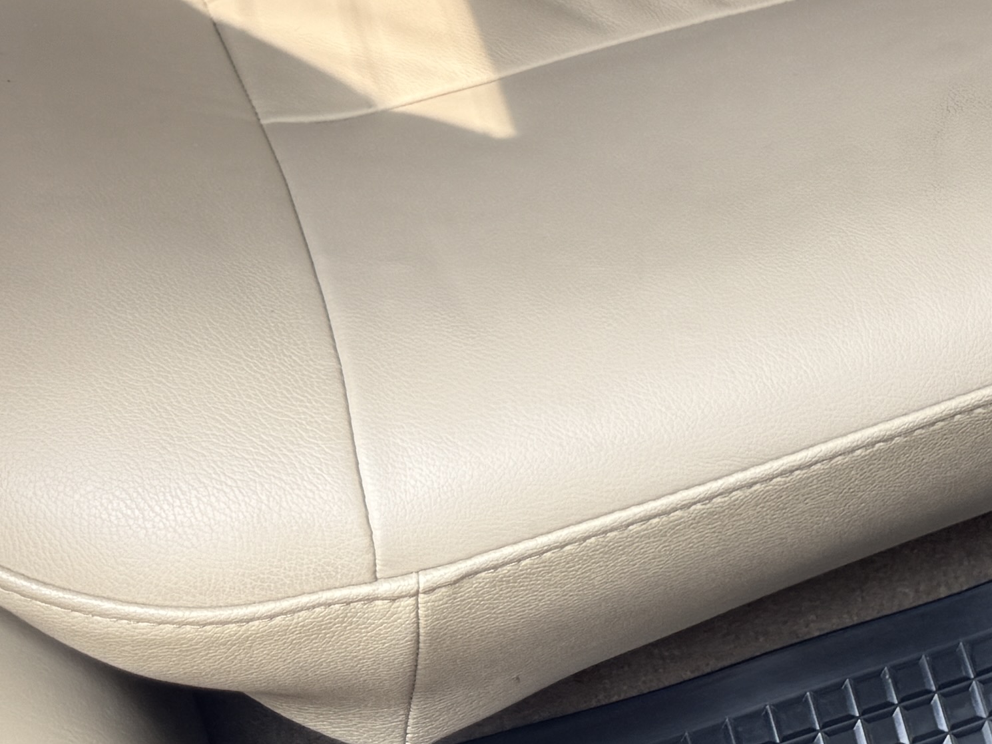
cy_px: -620
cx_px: 1188
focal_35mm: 92
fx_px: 2637
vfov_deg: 14.1
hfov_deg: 20.0
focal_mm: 6.76
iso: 64
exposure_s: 1/179
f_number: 1.78
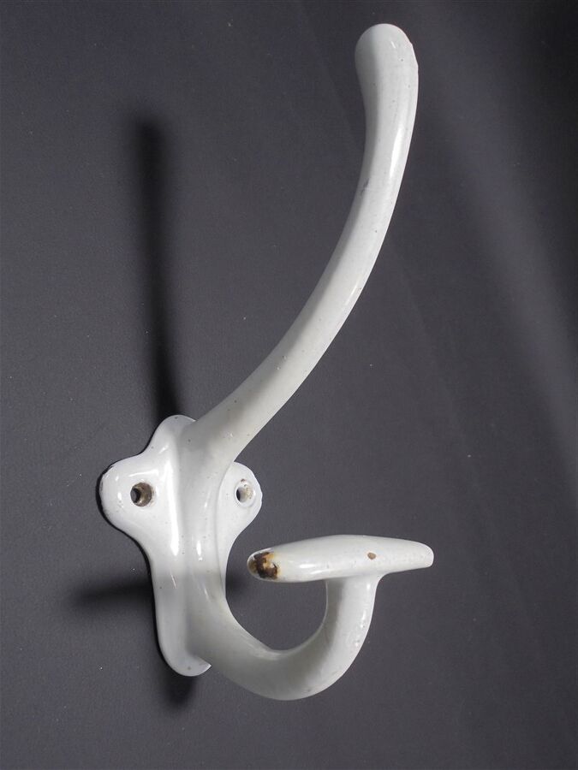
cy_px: 385
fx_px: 757
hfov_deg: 41.8
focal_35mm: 34
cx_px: 289
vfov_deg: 54.0
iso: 160
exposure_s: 1/30
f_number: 4
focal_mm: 6.1
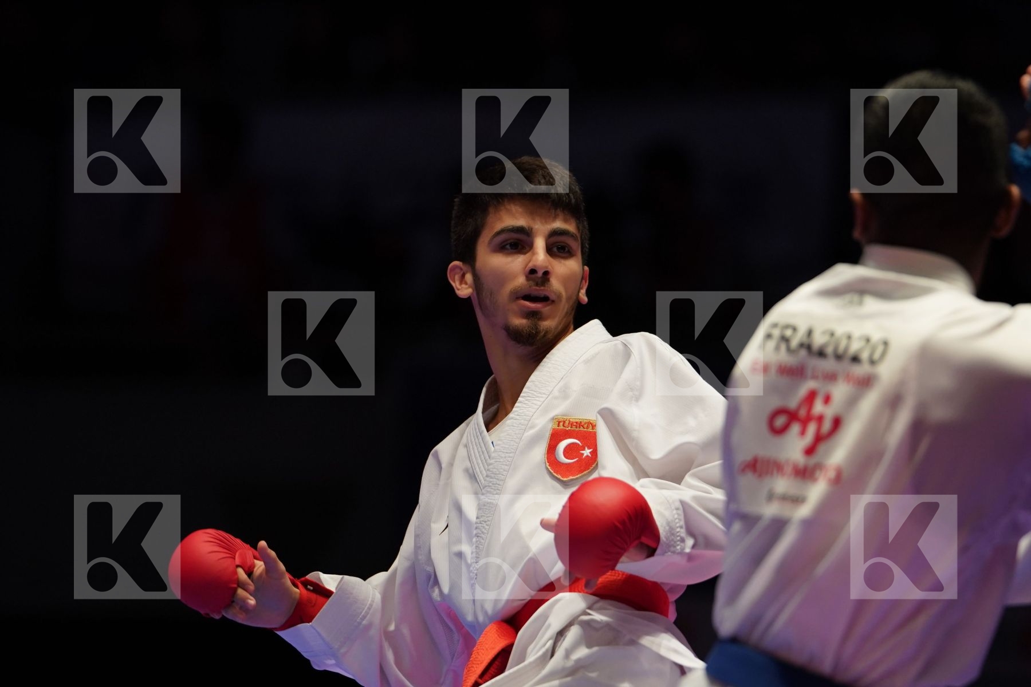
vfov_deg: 4.6
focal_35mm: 300
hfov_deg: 6.9
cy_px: 344
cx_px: 516
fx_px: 8591
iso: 1250
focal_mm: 200
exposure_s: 1/1000
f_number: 2.8
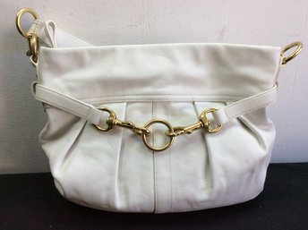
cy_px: 115
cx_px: 154
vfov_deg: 44.1
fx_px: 284
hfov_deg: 56.9
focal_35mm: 32
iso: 50
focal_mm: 3.3
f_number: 2.4
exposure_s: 1/60
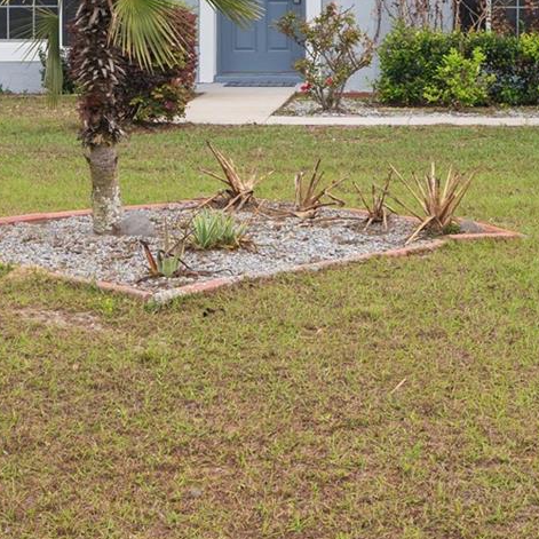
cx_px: 552
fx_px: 1832
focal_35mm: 104
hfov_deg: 16.4
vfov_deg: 16.4
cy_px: 21
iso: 125
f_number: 8
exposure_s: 1/80
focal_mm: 24
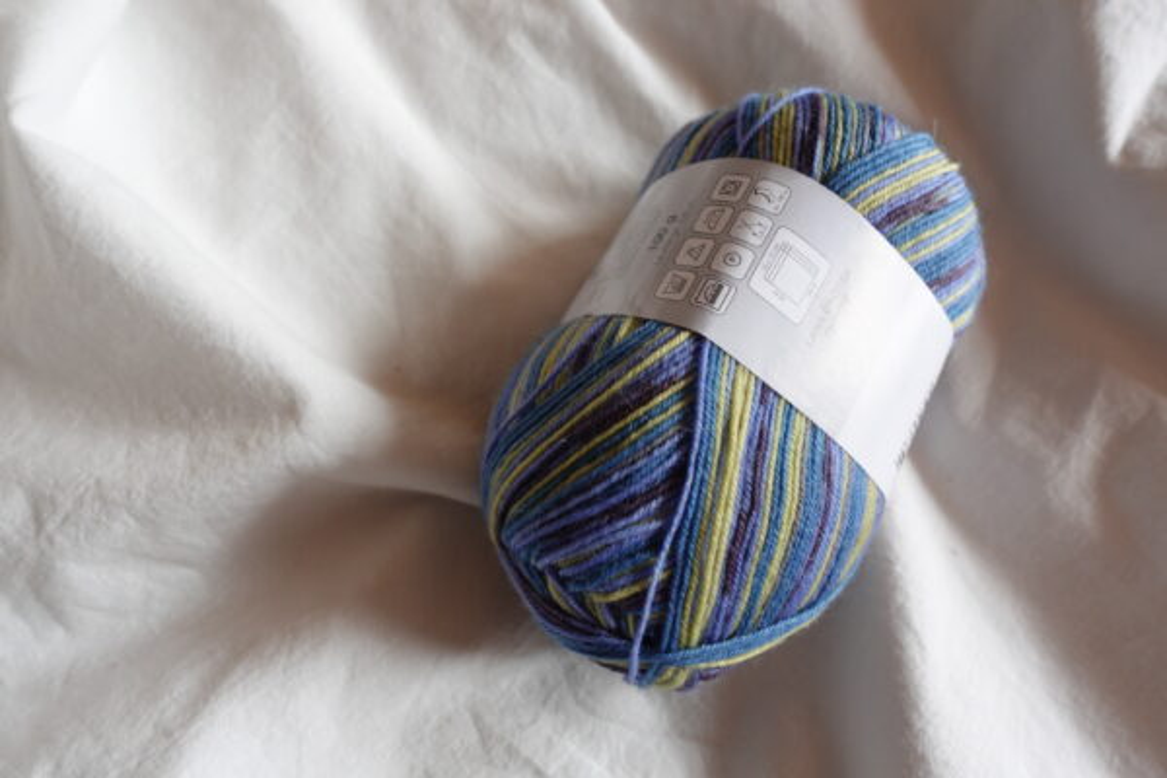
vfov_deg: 67.4
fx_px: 583
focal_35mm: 18
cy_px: 389
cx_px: 584
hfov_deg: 90.0
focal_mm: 6.9
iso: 125
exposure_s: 1/160
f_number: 1.8
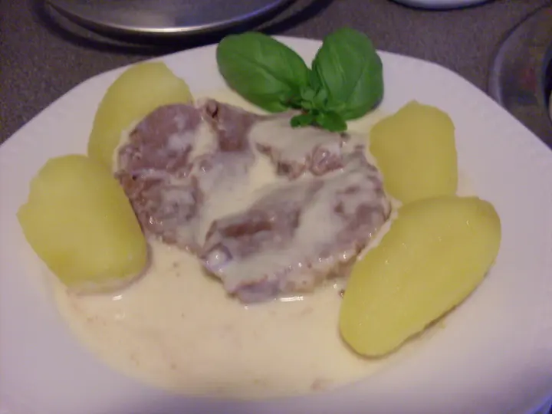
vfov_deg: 37.7
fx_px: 606
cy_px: 207
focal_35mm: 38
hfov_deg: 49.0
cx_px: 276
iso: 200
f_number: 2.8
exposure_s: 1/8
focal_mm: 6.3
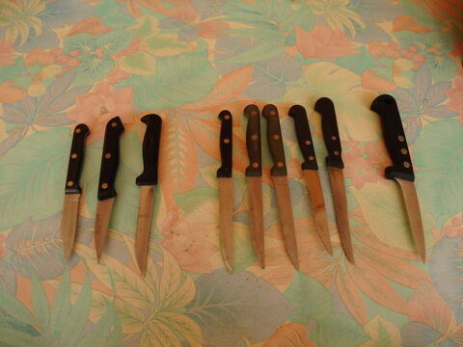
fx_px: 522
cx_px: 232
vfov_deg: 36.8
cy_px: 174
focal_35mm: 39
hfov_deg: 47.9
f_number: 4.5
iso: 80
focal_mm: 6.9
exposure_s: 1/250
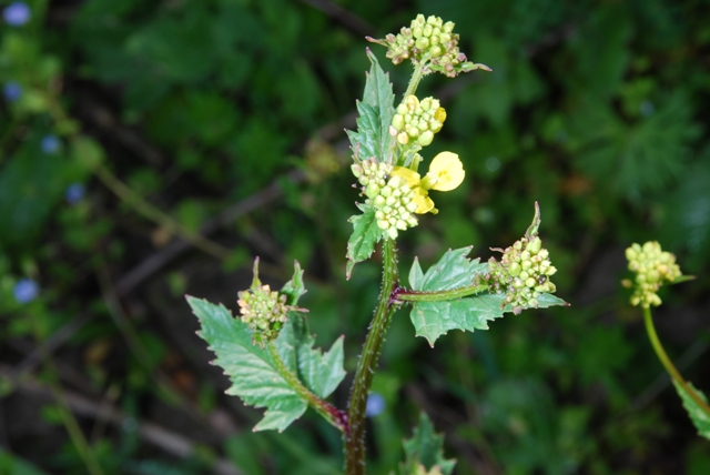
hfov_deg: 15.2
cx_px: 355
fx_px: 2665
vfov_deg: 10.2
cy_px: 238
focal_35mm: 135
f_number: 16
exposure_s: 1/40
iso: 100
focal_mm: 90
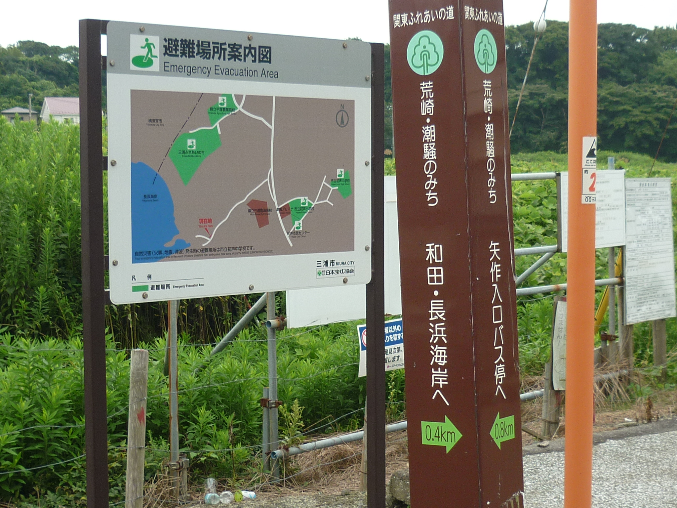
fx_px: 1349
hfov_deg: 28.2
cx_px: 338
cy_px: 254
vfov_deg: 21.3
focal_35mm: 69
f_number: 3
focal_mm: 6.4
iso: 80
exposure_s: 1/500
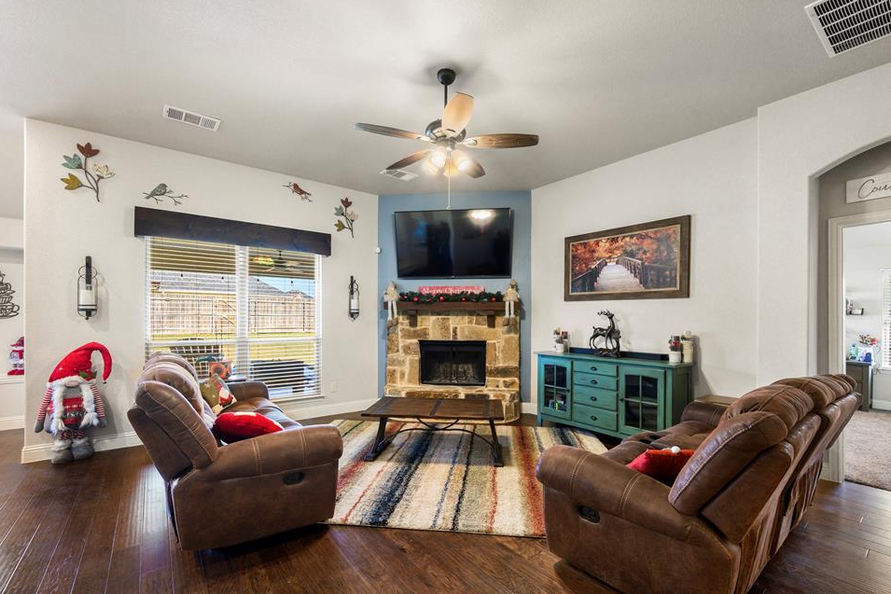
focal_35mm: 15
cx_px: 452
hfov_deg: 100.4
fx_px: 371
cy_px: 313
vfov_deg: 77.3
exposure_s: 1/30
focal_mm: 14
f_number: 8
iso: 3200
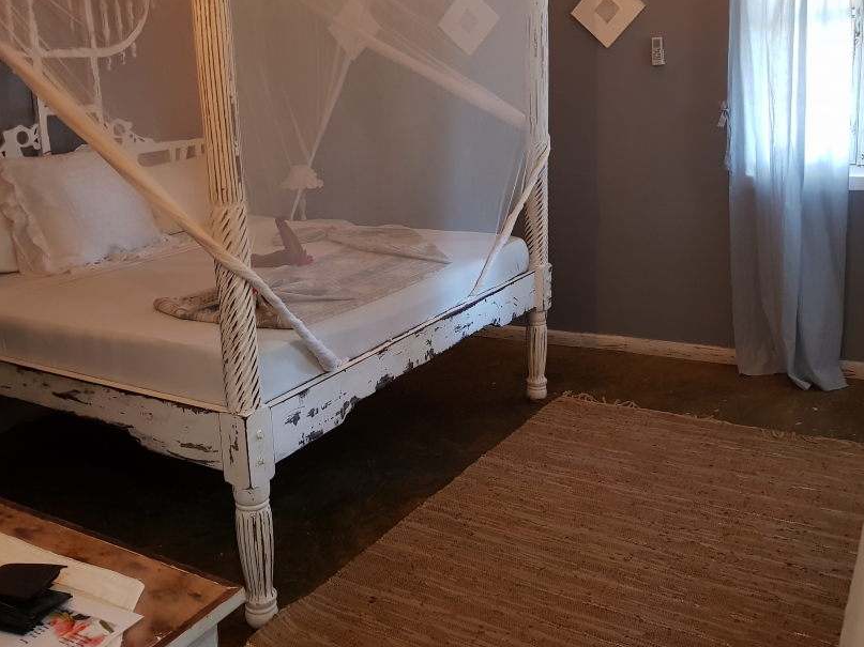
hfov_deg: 55.3
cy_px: 253
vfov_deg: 42.7
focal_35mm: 33
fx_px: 824
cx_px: 393
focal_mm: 4.2
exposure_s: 1/10
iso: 200
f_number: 1.7
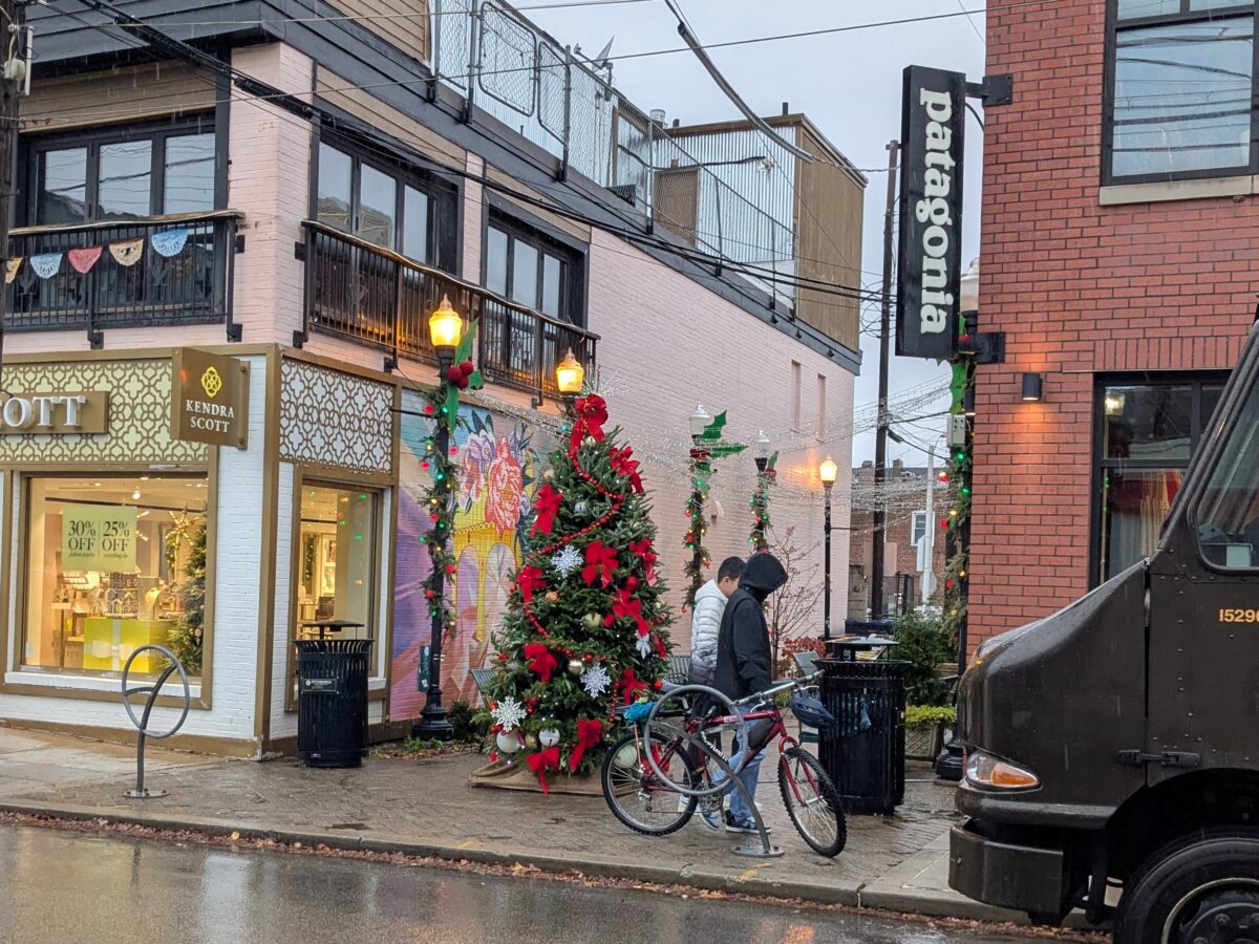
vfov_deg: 51.4
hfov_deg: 65.3
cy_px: 472
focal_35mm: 27
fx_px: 982
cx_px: 630
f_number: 1.73
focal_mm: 4.38
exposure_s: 1/316
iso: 62
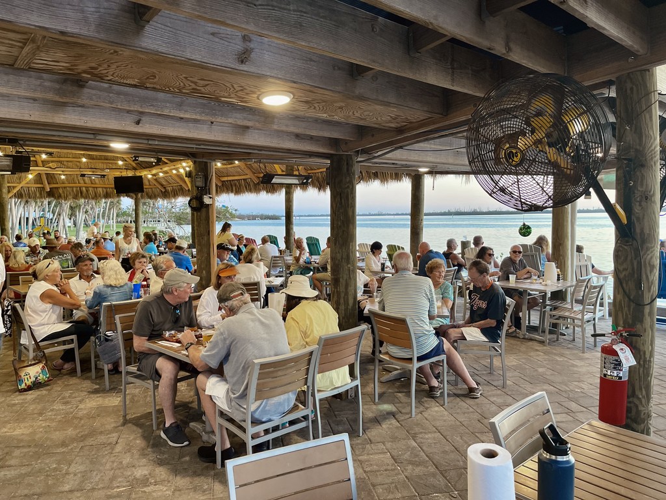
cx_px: 333
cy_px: 250
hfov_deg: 67.3
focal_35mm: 26
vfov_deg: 53.1
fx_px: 500
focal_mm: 5.1
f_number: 1.6
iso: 250
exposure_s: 1/60
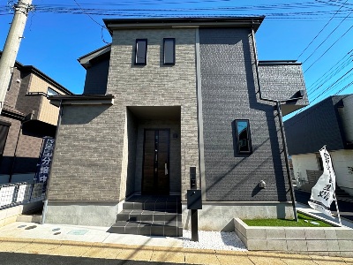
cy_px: 132
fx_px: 143
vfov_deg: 85.7
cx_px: 176
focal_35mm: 14
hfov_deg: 102.1
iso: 40
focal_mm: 2.22
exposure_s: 1/572
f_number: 2.2
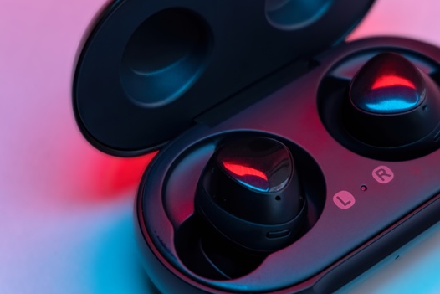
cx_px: 333
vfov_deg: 12.0
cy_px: 122
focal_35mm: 114
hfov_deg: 17.8
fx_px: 1394
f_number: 5.6
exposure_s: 1/400
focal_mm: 50
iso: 800
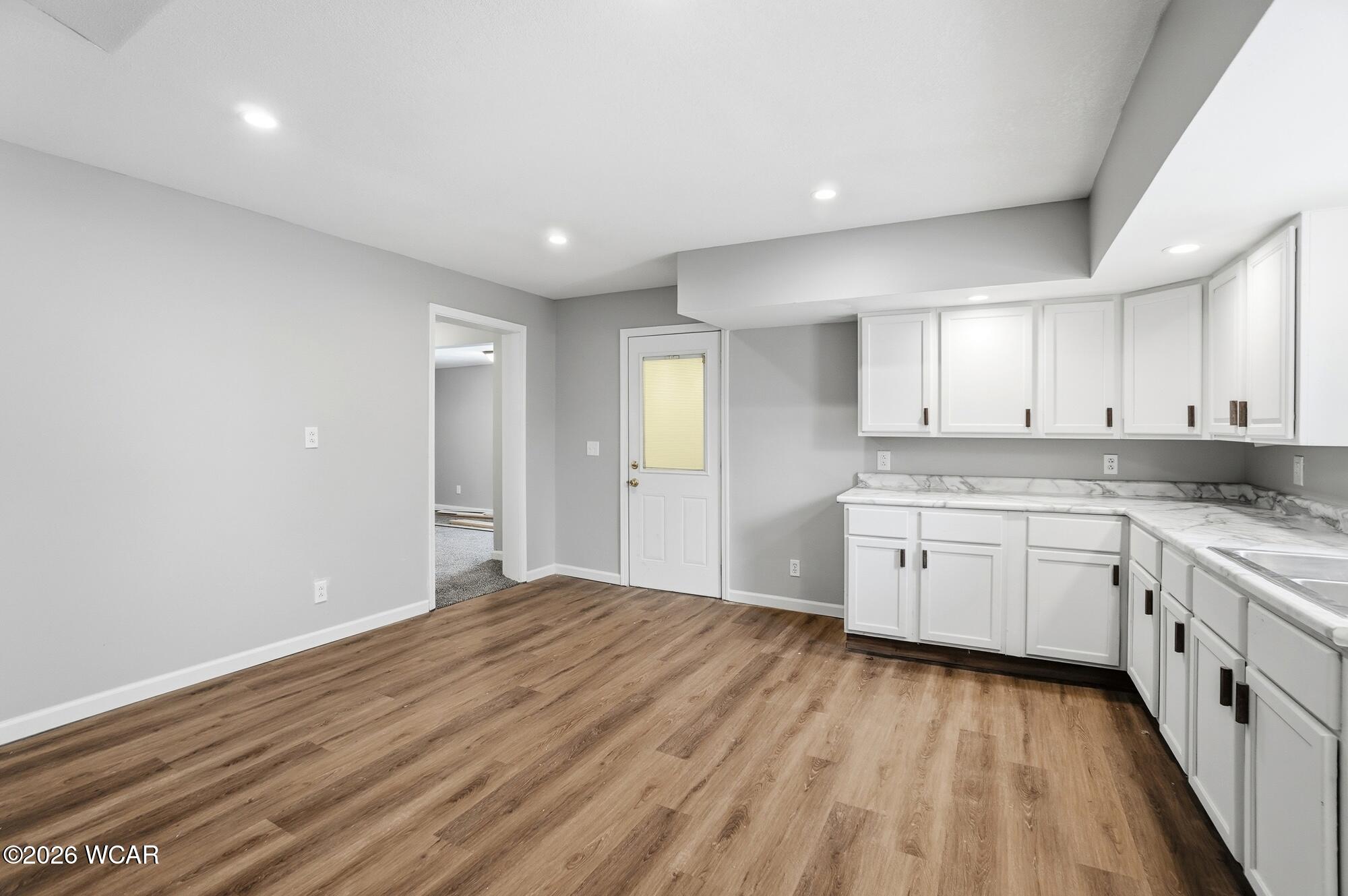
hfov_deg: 100.4
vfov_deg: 77.2
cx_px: 674
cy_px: 448
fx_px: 561
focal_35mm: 15
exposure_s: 1/200
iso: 100
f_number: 4
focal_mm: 10
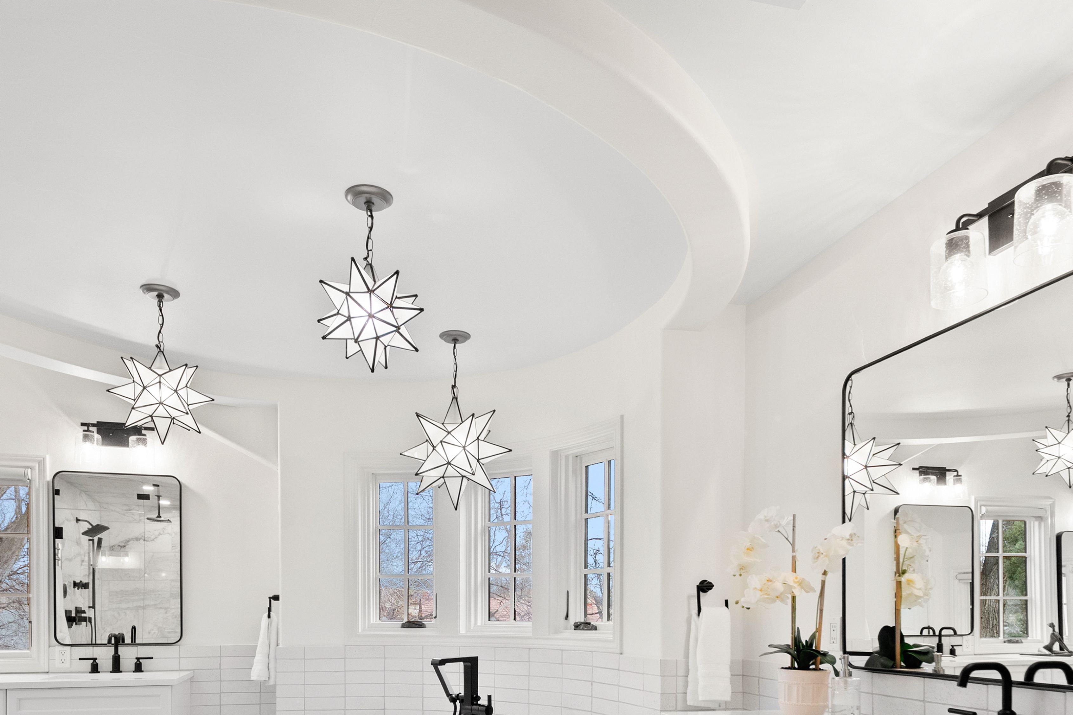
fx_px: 745
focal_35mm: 25
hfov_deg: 71.5
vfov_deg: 47.6
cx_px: 507
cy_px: 600
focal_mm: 14
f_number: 6.3
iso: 800
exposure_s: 1/30
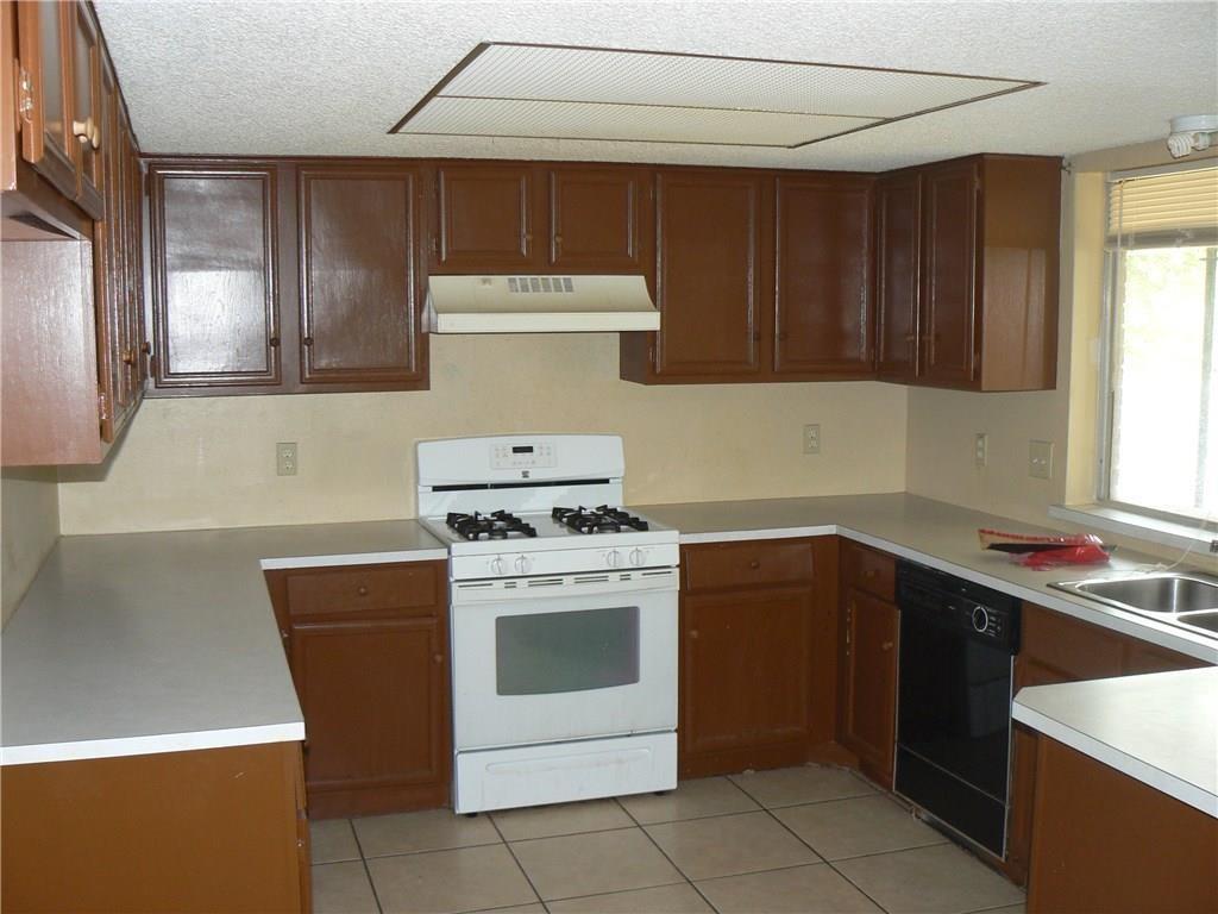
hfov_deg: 51.4
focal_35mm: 36
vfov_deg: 39.7
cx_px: 609
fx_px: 1267
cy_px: 457
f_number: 2.8
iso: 100
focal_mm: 6
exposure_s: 1/30
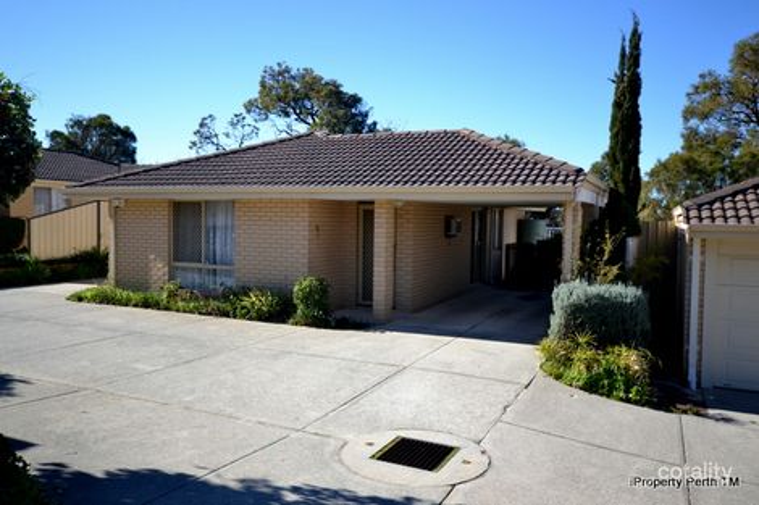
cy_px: 252
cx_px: 380
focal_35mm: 30
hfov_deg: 61.9
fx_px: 632
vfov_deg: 43.6
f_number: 6.3
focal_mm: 20
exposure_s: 1/160
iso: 100
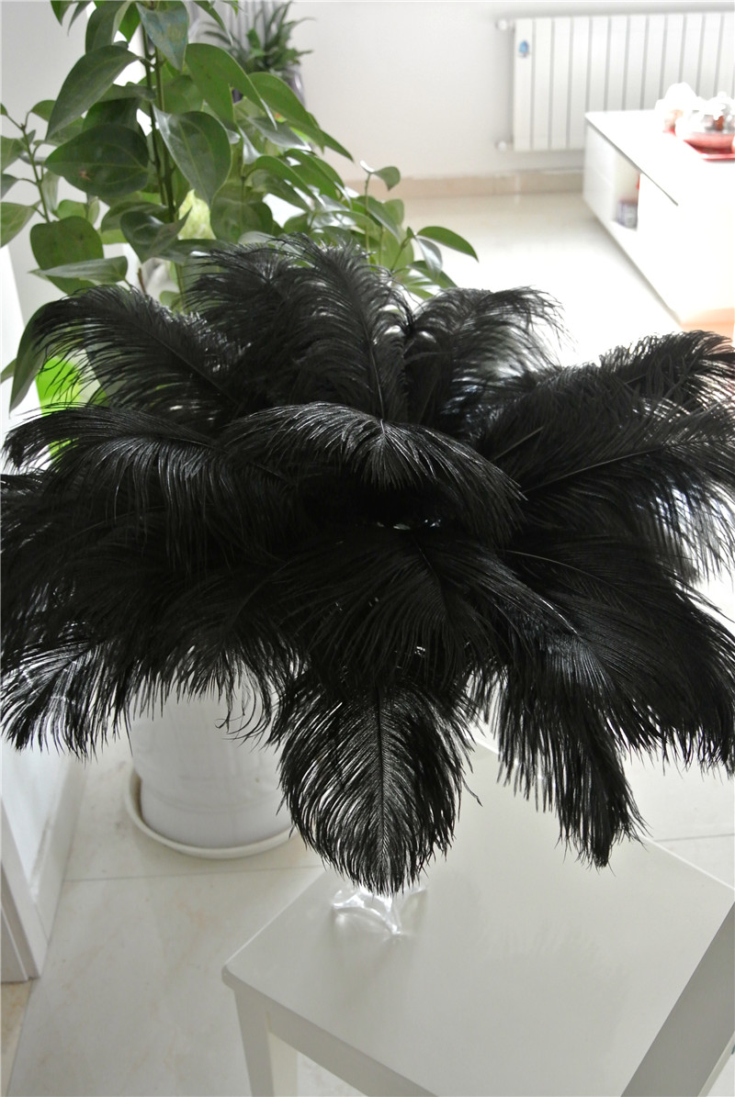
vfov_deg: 51.8
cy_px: 548
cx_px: 368
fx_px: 1130
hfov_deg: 36.0
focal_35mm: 37
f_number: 4
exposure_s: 1/80
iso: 800
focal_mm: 14
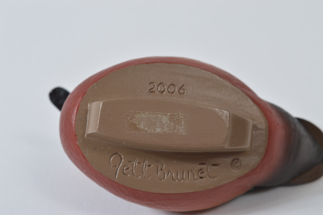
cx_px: 162
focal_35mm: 82
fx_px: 740
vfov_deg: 16.5
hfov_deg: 24.6
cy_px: 108
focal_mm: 55
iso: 100
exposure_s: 1/100
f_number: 11
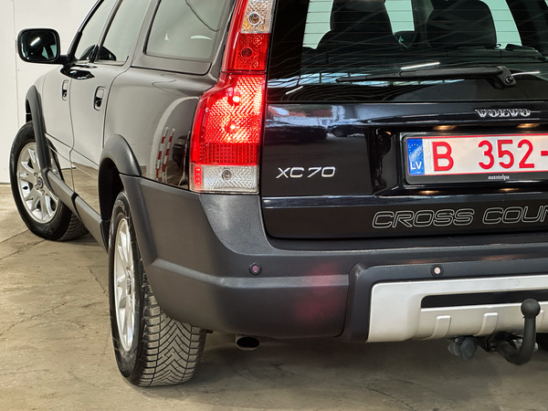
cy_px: 206
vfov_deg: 19.1
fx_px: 1219
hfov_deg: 25.3
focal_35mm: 77
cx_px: 274
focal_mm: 9
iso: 640
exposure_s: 1/35
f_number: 2.8
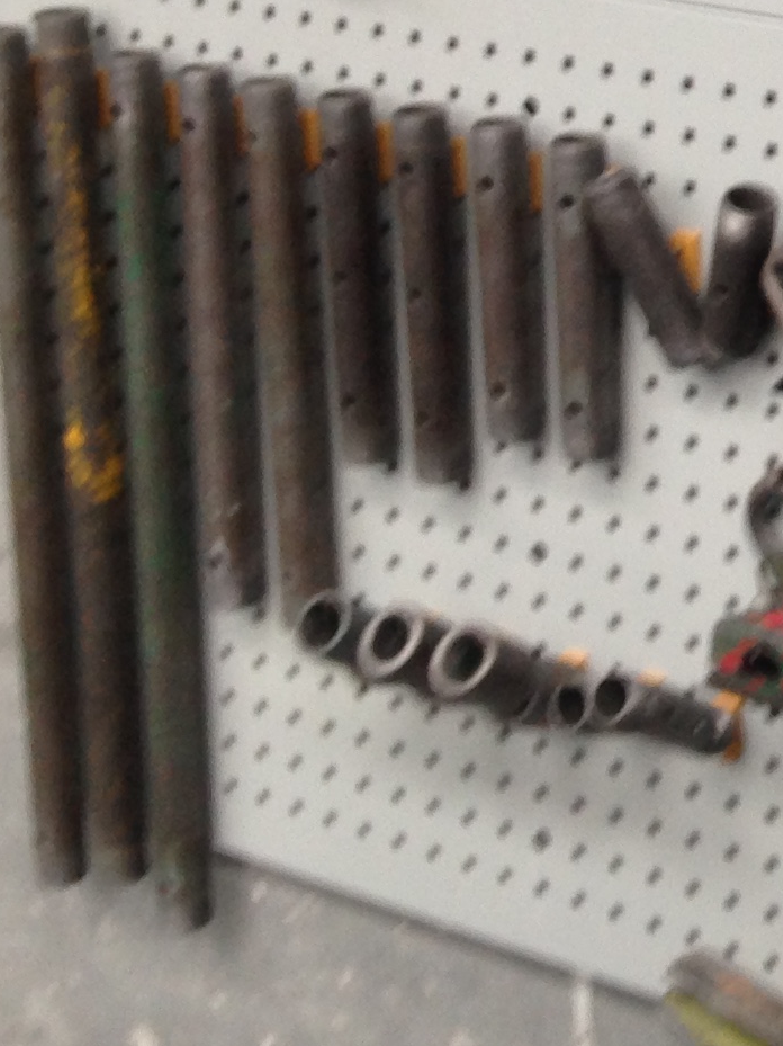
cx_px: 1487
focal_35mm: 116
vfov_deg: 16.6
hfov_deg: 11.6
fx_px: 3501
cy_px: 16
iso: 64
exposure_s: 1/20
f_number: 2.4
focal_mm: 4.12
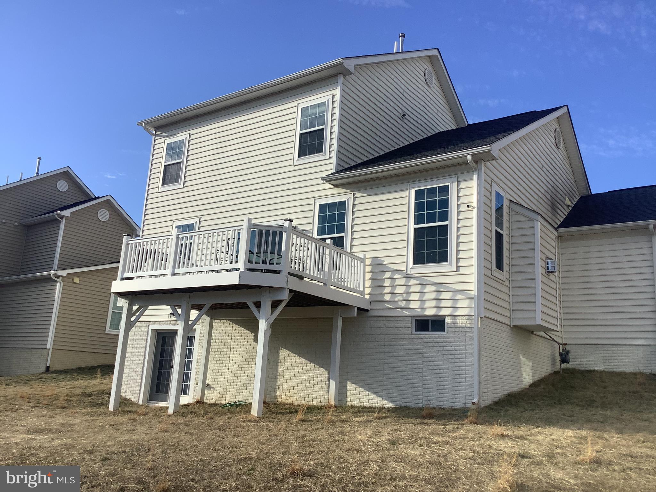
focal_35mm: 31
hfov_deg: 58.4
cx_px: 328
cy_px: 246
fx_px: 587
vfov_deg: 45.4
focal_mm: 3.3
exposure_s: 1/1335
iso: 25
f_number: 2.4
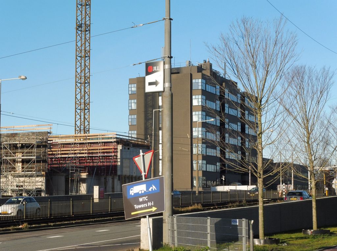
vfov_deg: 18.6
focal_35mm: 79
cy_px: 126
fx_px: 767
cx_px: 168
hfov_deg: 24.8
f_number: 6.3
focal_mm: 14.2
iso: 100
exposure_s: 1/320
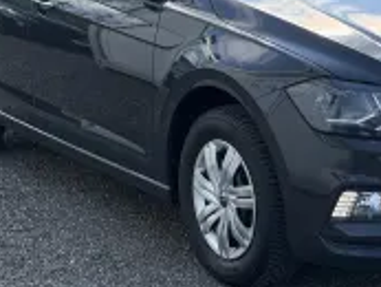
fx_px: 1190
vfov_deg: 13.7
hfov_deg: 18.0
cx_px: 322
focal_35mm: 108
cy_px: 68
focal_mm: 5.96
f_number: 1.6
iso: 40
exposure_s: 1/1754
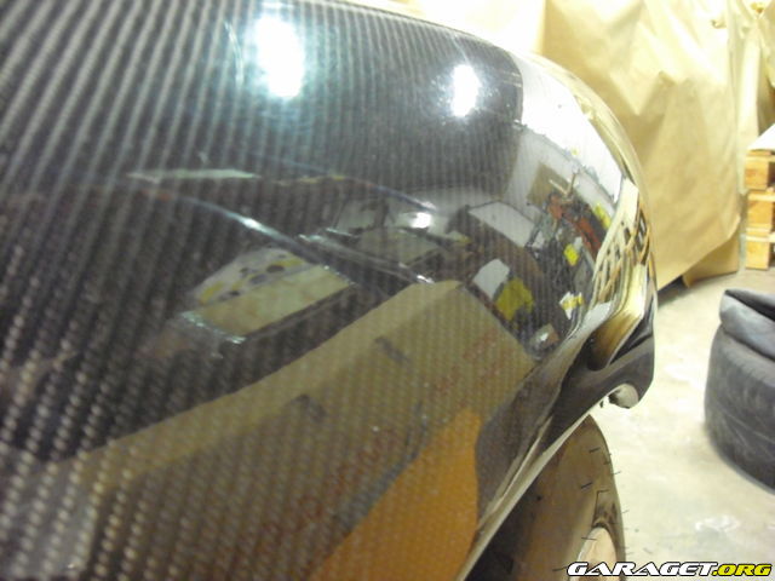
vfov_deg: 38.7
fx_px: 828
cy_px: 290
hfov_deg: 50.1
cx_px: 388
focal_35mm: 37
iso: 800
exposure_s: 1/6
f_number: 2.7
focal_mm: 6.2
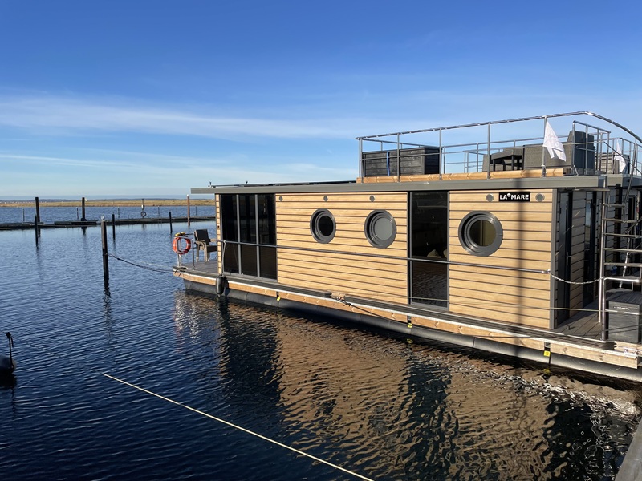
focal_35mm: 26
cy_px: 240
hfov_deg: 67.3
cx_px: 321
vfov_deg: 53.1
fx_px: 482
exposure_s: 1/3401
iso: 32
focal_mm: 4.2
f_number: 1.6
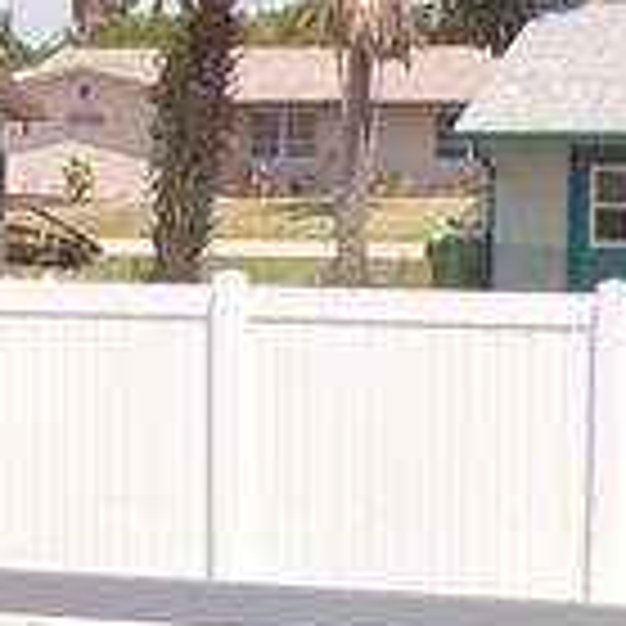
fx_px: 3192
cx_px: 99
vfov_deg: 11.2
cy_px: 387
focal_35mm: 156
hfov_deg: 11.2
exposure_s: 1/750
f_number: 3
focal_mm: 4.3
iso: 80
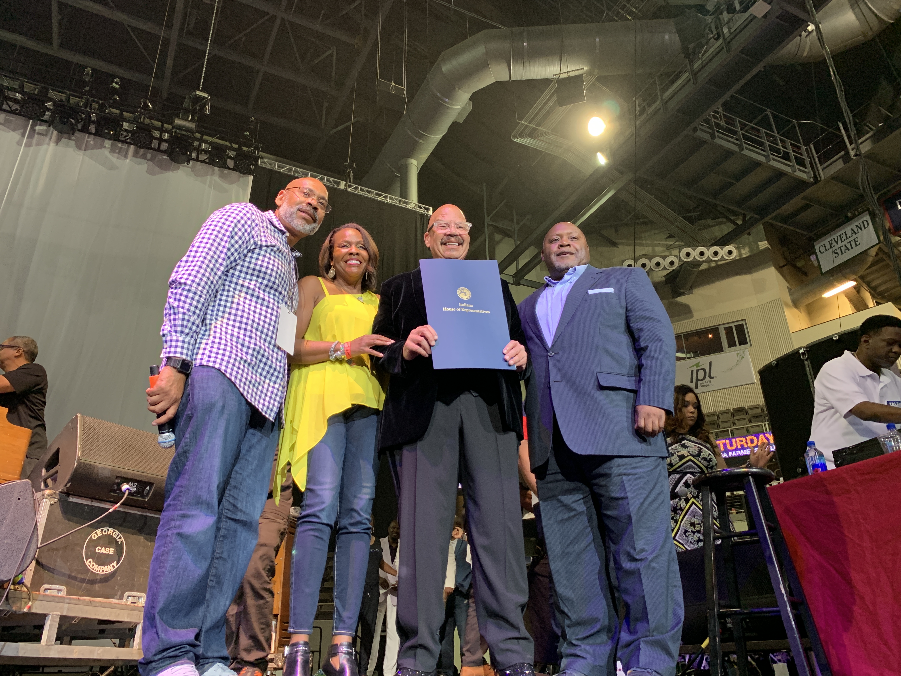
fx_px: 677
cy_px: 338
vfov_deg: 53.1
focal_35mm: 26
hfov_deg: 67.3
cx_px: 450
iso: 160
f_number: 1.8
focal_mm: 4.25
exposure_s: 1/60
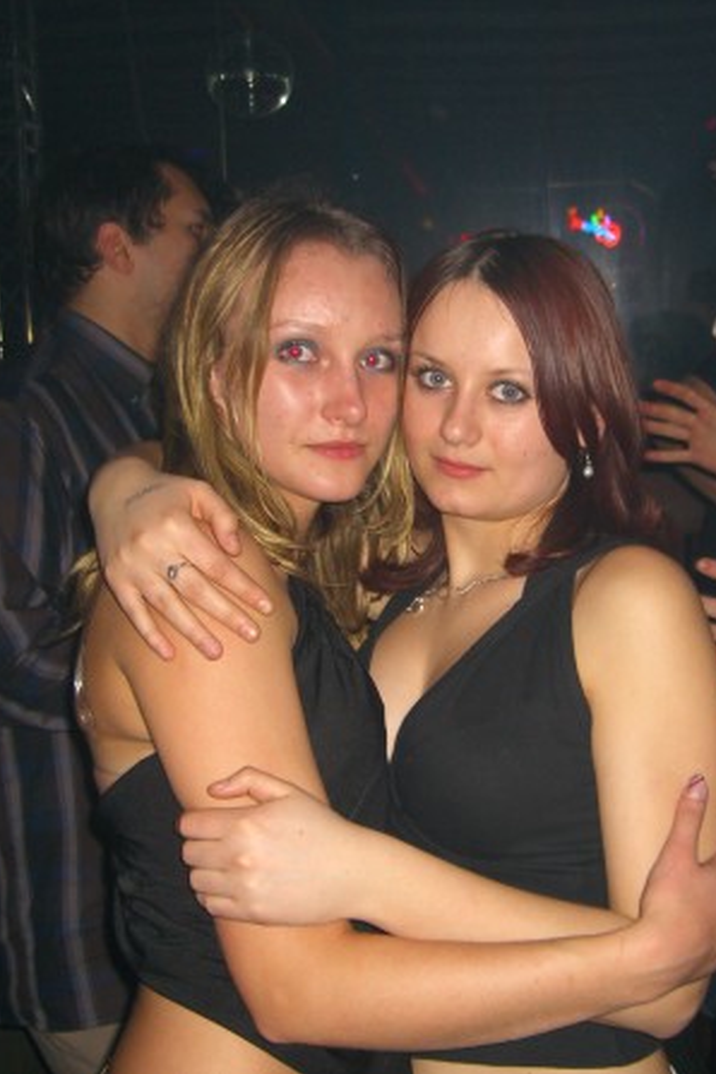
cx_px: 452
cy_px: 536
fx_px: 1581
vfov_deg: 37.5
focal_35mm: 53
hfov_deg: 25.4
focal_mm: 7.9
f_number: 2.8
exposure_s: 1/60
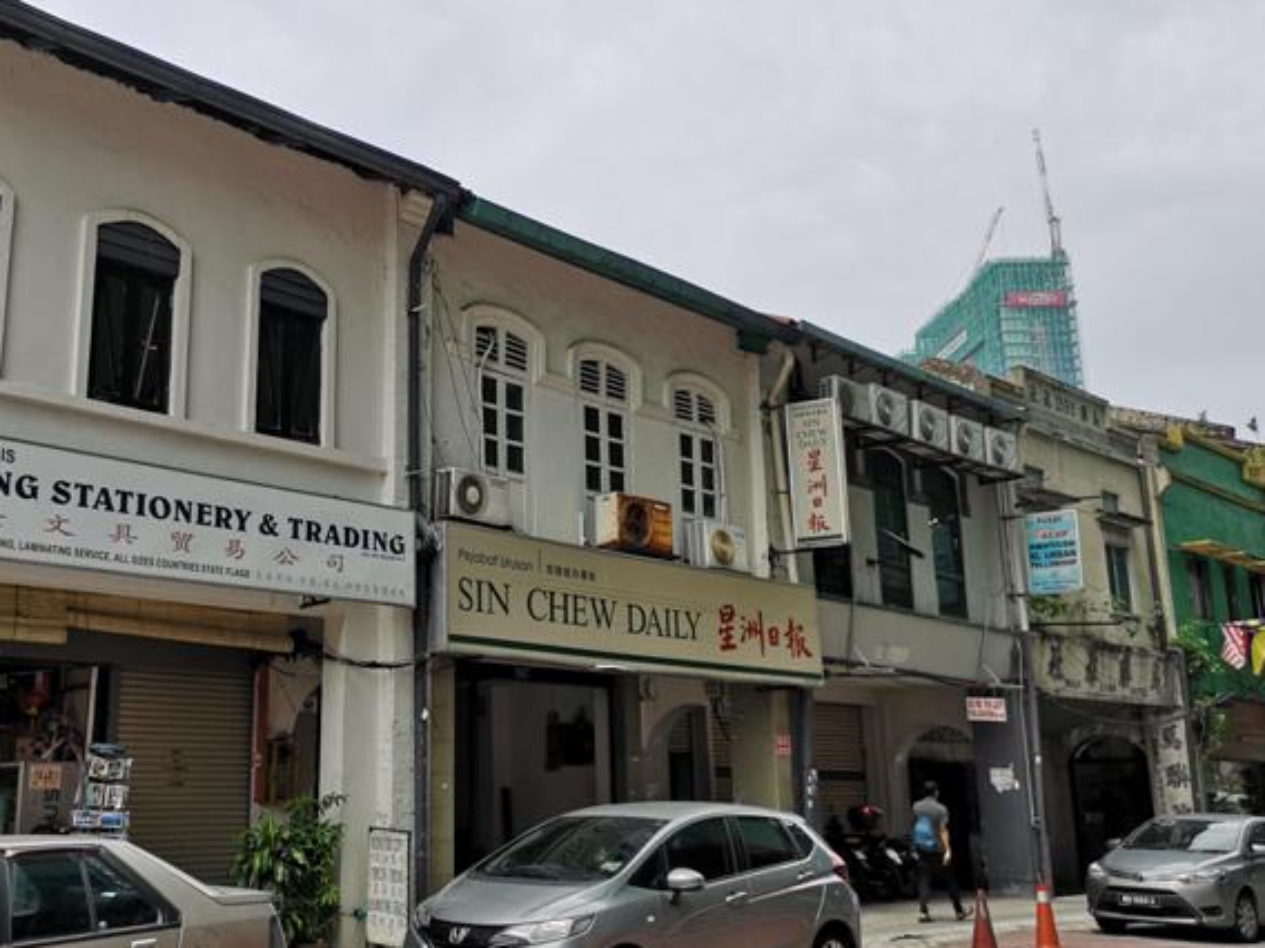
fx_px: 1389
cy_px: 450
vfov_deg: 37.7
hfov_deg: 48.2
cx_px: 423
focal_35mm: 38
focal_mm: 3.95
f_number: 1.8
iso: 50
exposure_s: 1/2632
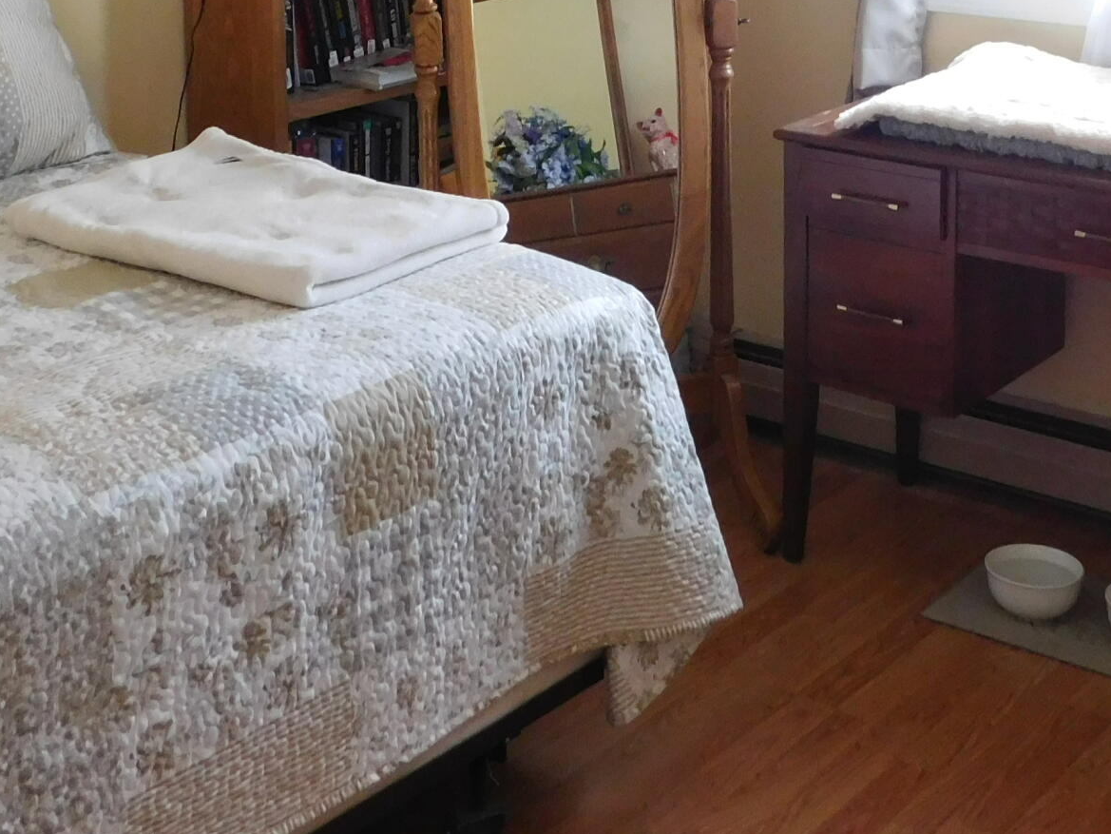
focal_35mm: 59
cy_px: -152
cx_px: 509
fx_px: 1894
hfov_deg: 32.7
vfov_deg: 22.9
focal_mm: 4
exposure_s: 1/30
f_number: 3
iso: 280
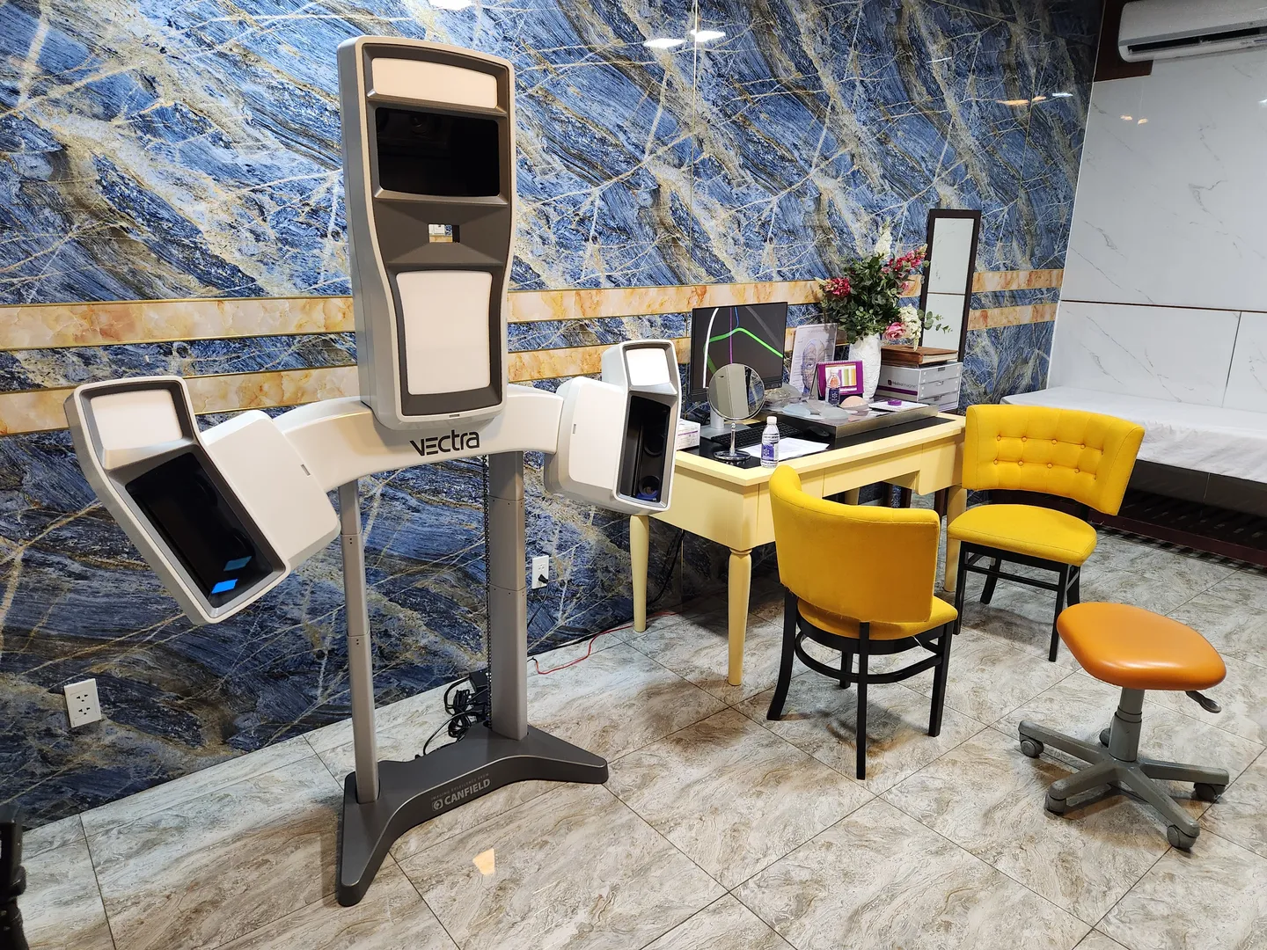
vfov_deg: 58.9
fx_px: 842
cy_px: 475
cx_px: 634
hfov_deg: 73.9
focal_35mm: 23
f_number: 1.8
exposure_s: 1/100
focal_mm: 5.4
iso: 400
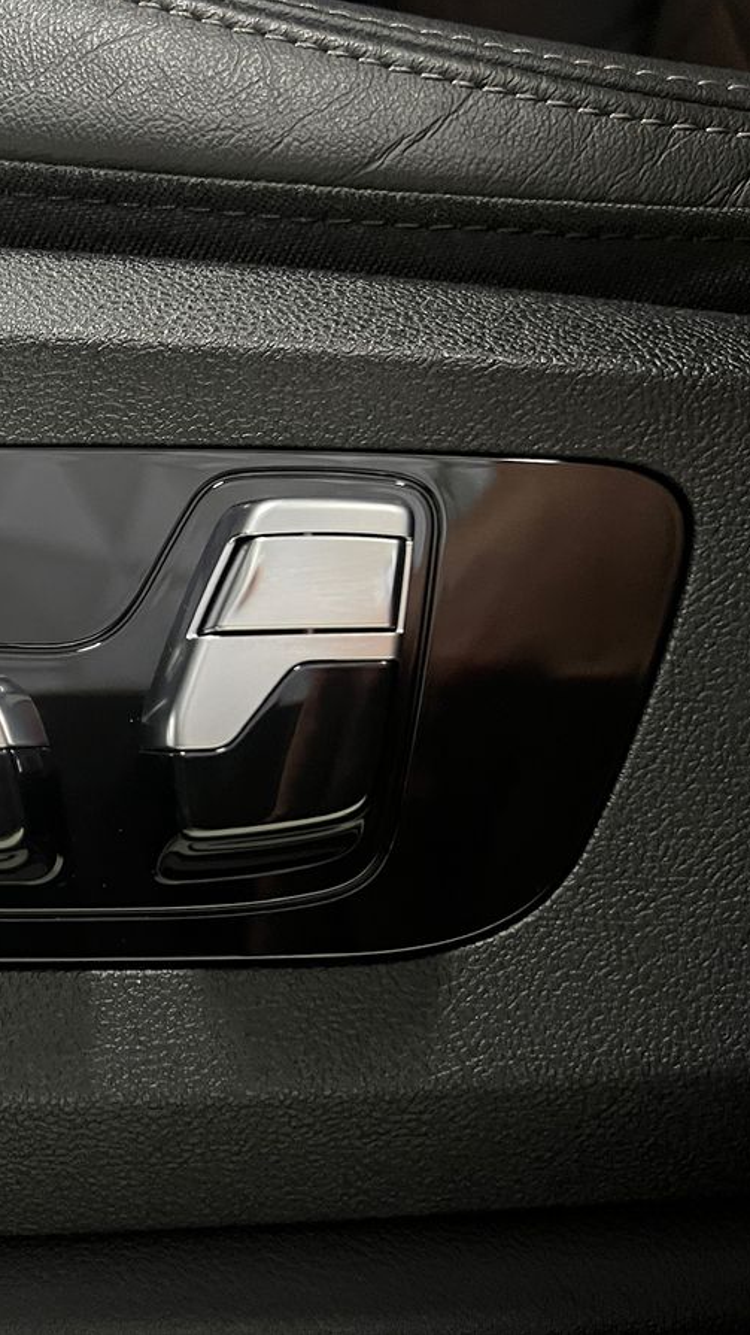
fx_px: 1344
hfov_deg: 28.7
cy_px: 665
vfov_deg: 52.8
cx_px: -40
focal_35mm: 38
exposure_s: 1/27
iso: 640
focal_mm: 5.7
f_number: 1.5
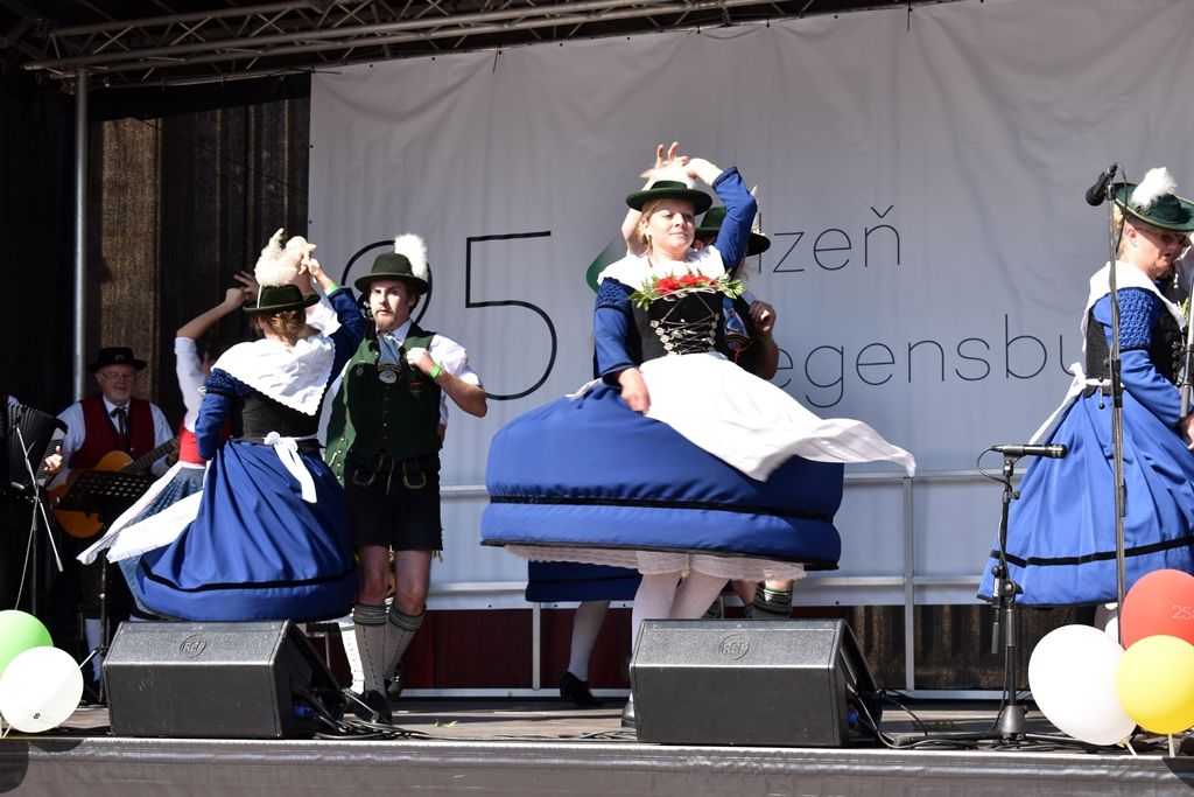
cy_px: 398
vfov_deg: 17.5
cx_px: 597
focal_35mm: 78
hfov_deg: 26.0
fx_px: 2587
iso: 100
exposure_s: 1/250
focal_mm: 52
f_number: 8
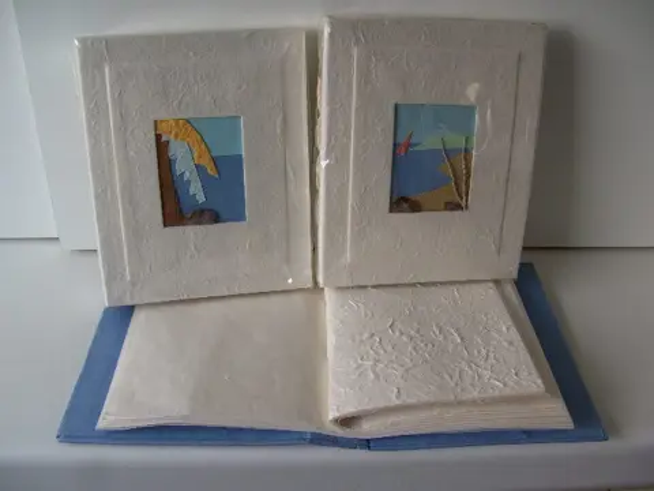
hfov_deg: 50.1
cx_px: 327
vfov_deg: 38.7
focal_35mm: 37
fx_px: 699
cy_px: 246
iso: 64
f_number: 3.5
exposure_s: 1/50
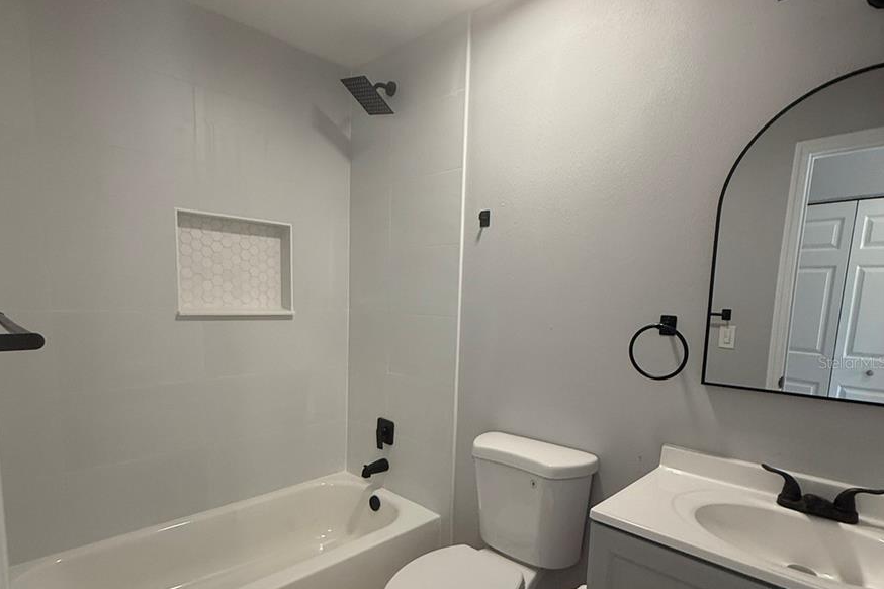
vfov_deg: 61.2
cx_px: 435
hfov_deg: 84.0
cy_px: 362
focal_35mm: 20
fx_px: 491
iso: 250
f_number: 2.2
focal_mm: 2.22
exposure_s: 1/120
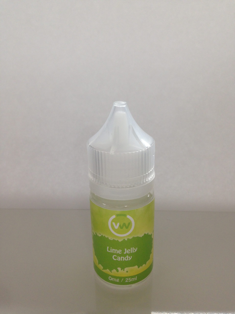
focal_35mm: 33
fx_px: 299
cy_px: 157
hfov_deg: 42.9
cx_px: 118
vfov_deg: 55.4
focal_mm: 4.12
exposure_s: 1/50
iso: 64
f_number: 2.4
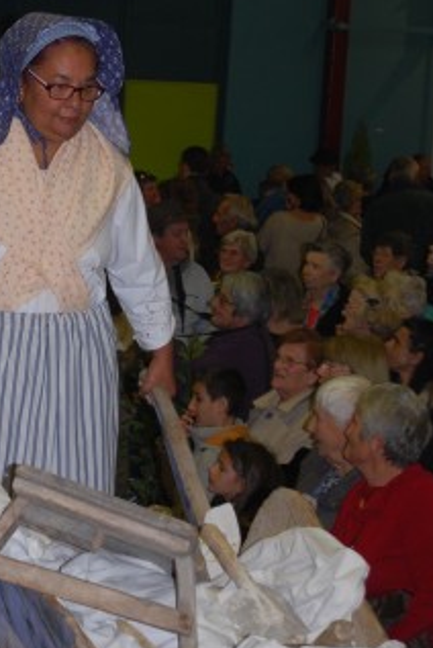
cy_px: 253
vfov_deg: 18.9
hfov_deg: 12.6
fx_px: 1944
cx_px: 59
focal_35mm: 108
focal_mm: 38
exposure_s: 1/60
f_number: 5.3
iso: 250
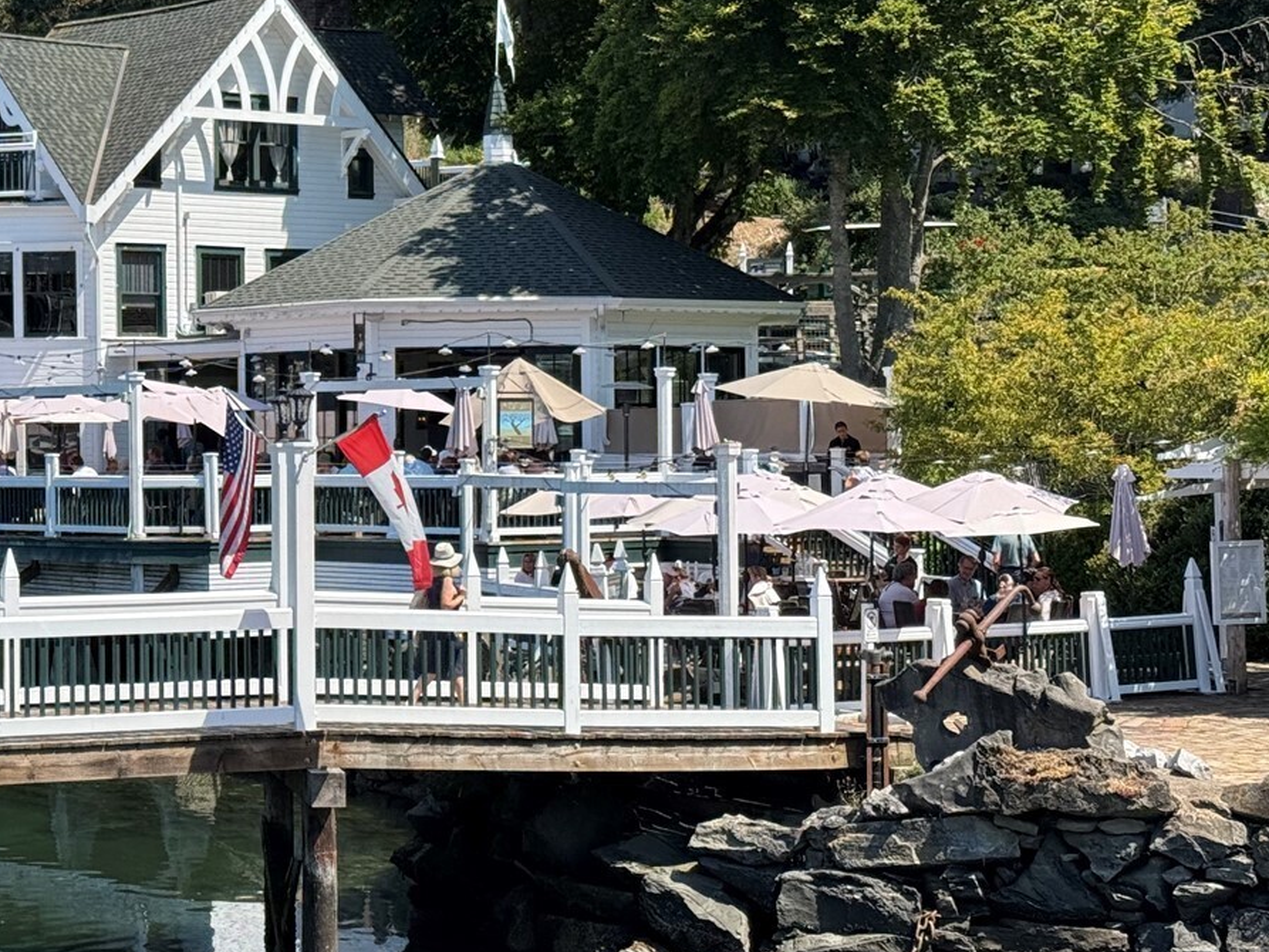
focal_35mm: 86
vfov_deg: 17.2
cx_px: 146
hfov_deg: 22.3
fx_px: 3153
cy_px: 365
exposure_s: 1/3534
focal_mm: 6.76
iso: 64
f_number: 1.78
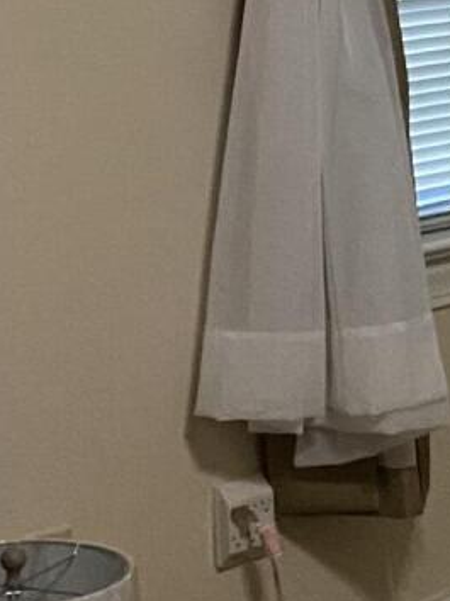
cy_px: -58
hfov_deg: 8.7
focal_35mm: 147
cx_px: 1258
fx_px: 2551
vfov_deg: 13.2
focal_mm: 4.25
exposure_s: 1/60
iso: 250
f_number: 1.8
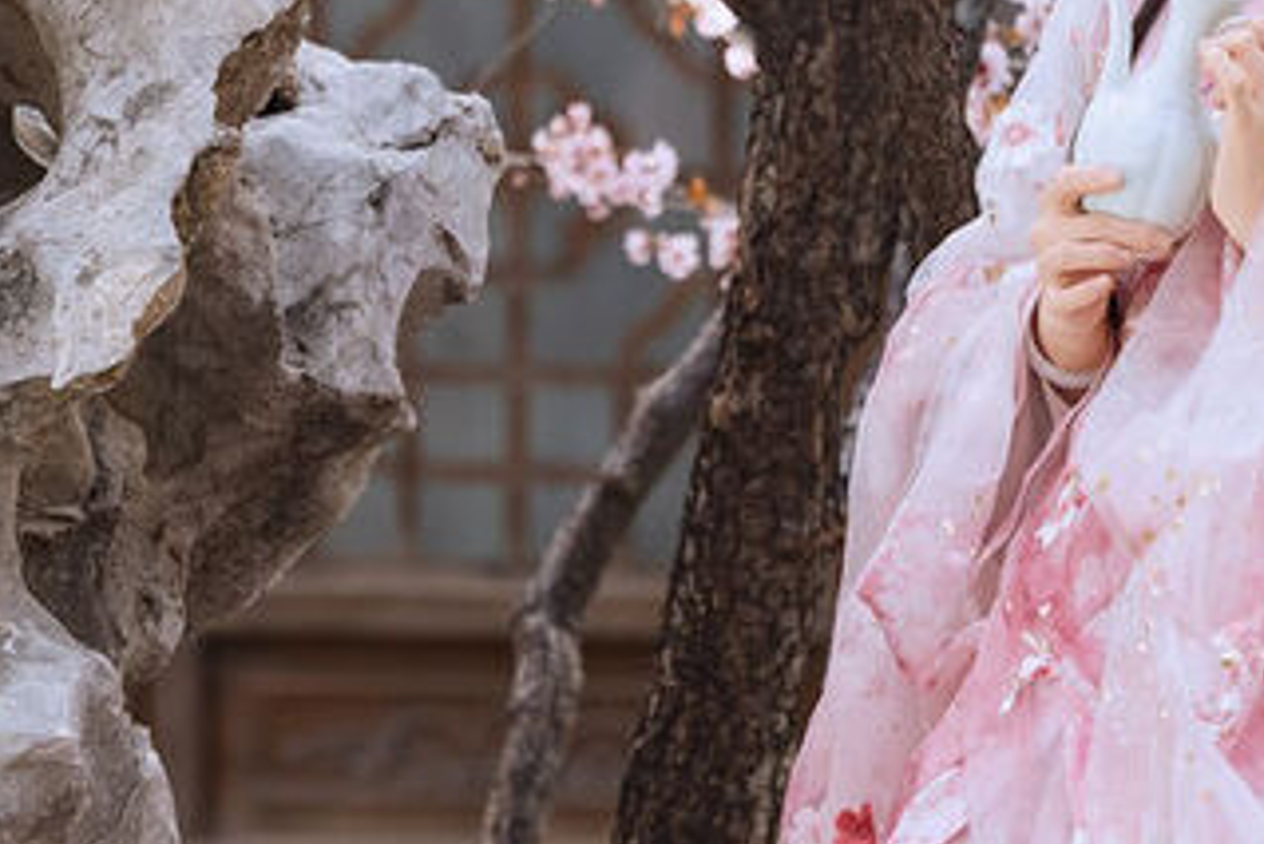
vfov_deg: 2.7
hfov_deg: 4.0
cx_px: 543
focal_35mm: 513
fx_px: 18019
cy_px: 329
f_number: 3.2
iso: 100
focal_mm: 153
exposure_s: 1/400
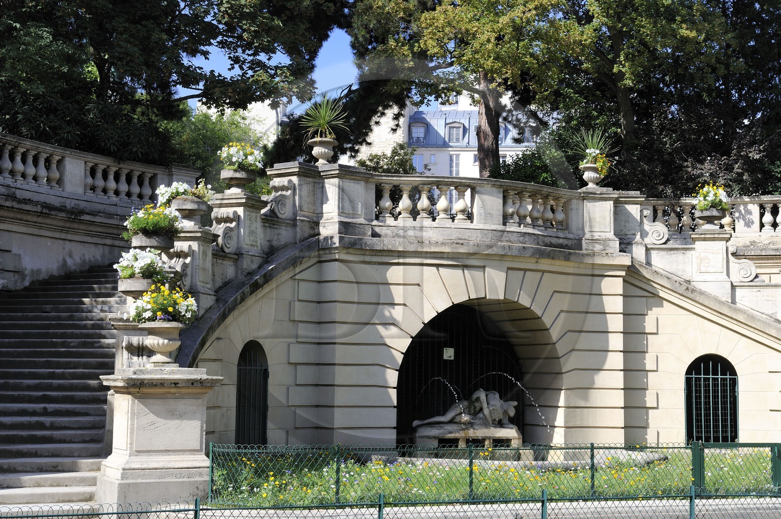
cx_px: 390
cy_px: 260
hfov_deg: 32.4
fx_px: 1344
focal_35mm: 62
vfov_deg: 21.9
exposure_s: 1/160
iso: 200
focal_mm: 62
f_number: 10
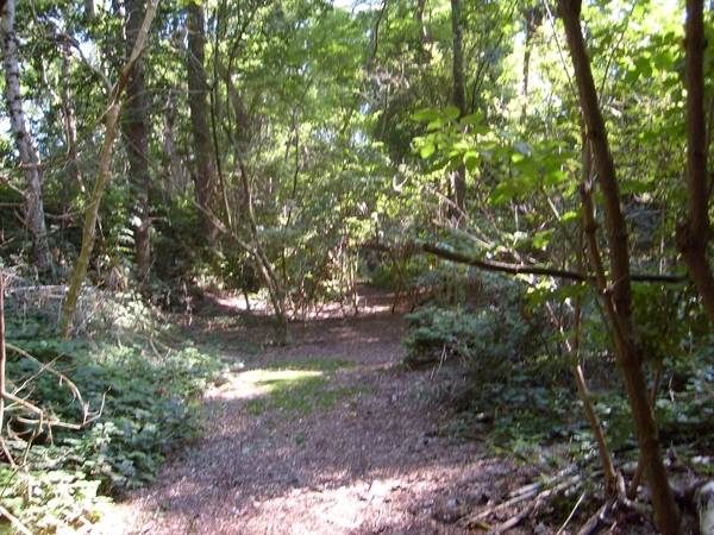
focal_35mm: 35
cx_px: 357
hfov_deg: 52.6
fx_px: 722
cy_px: 268
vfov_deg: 40.7
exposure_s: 1/45
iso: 80
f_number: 2.8
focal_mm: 5.8
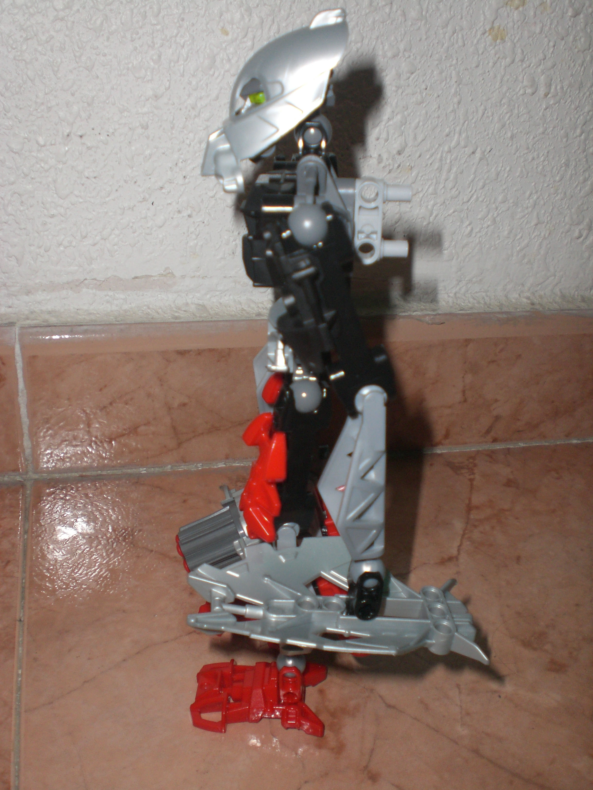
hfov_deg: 37.7
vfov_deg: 49.0
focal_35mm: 38
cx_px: 296
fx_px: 868
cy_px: 395
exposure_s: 1/60
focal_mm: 6.3
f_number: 3.1
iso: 100
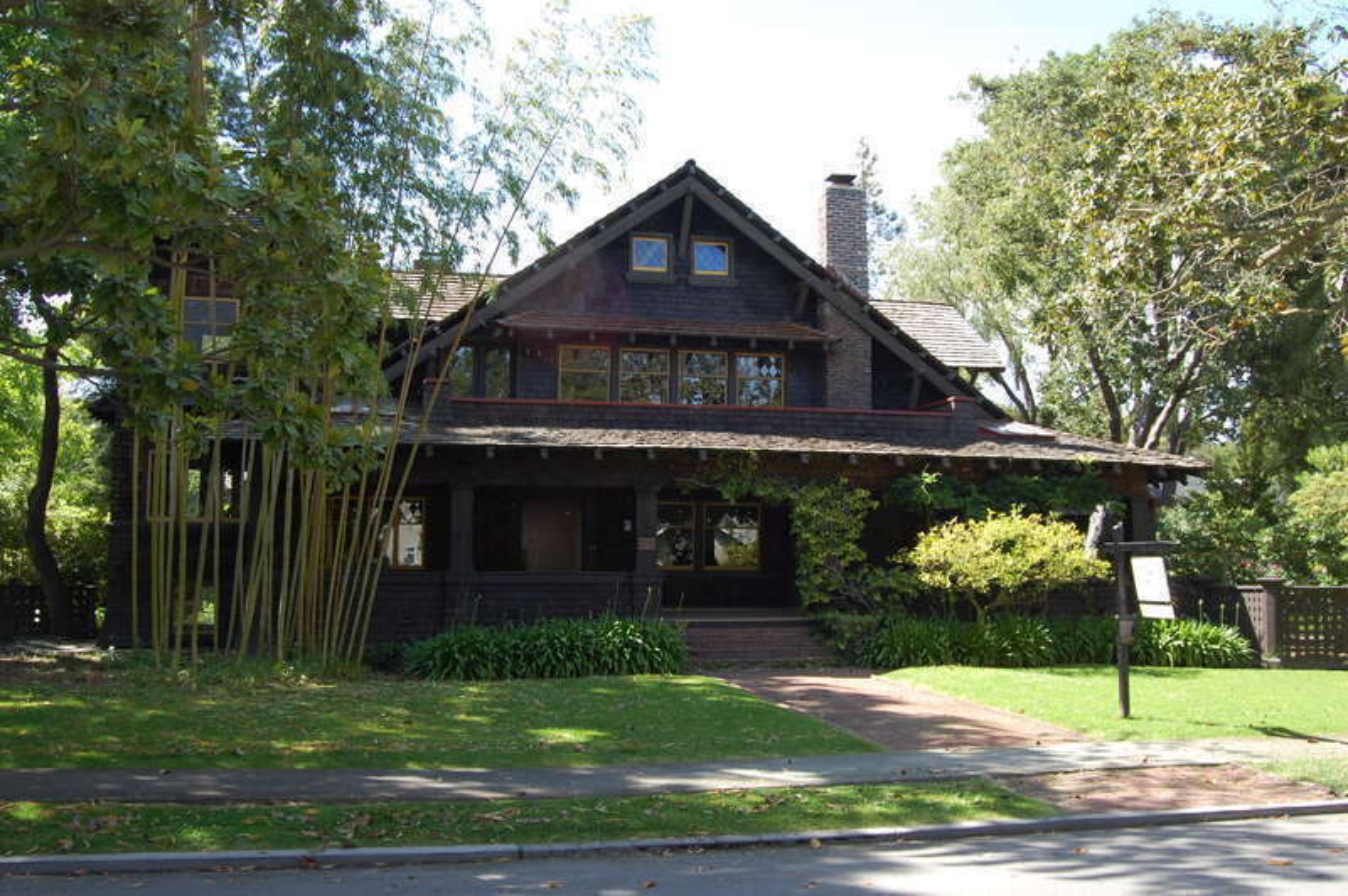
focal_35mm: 34
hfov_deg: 55.1
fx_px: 1291
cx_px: 674
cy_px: 448
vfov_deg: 38.3
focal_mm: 23
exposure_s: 1/80
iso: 200
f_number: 8
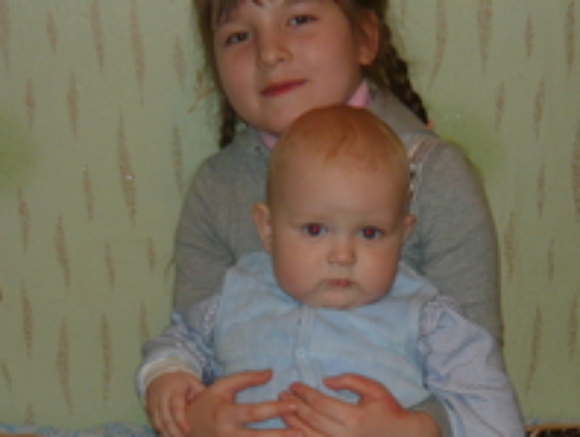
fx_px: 1258
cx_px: 311
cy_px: 378
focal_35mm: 75
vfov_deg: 19.4
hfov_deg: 26.0
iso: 100
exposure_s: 1/30
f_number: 2.8
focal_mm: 5.5
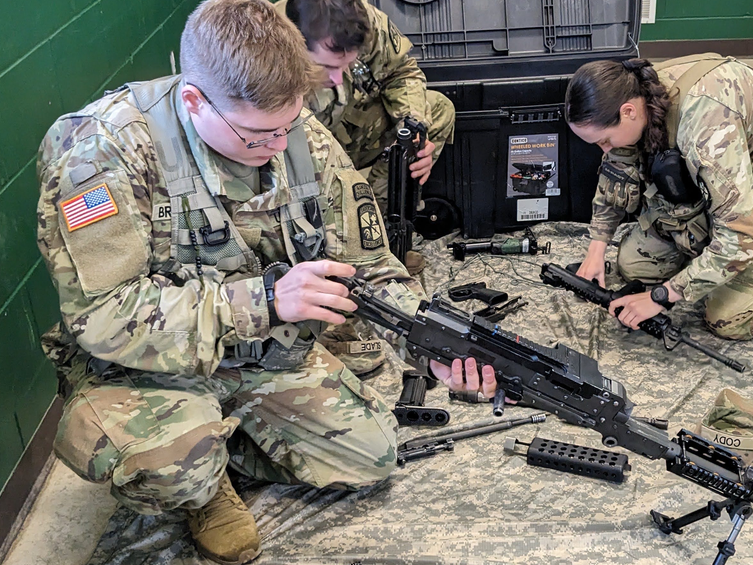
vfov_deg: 31.5
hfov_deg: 41.0
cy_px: 294
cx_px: 464
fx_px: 1001
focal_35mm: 46
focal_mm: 4.38
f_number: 1.73
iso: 609
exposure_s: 1/120
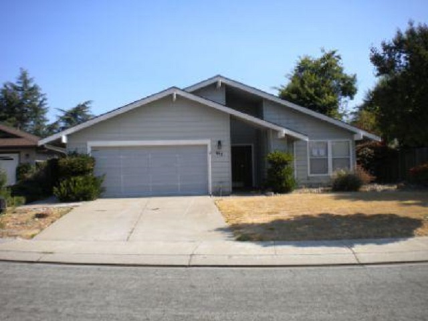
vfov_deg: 40.7
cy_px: 160
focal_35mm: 35
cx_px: 214
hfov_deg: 52.6
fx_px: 433
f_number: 4.6
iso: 80
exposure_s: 1/532
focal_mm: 6.3
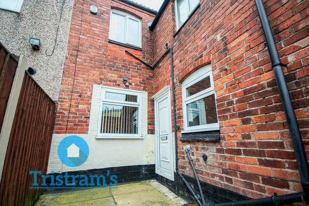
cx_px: 154
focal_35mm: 15
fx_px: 129
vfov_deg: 77.4
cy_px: 103
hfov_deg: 100.4
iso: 400
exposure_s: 1/250
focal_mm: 10
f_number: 5
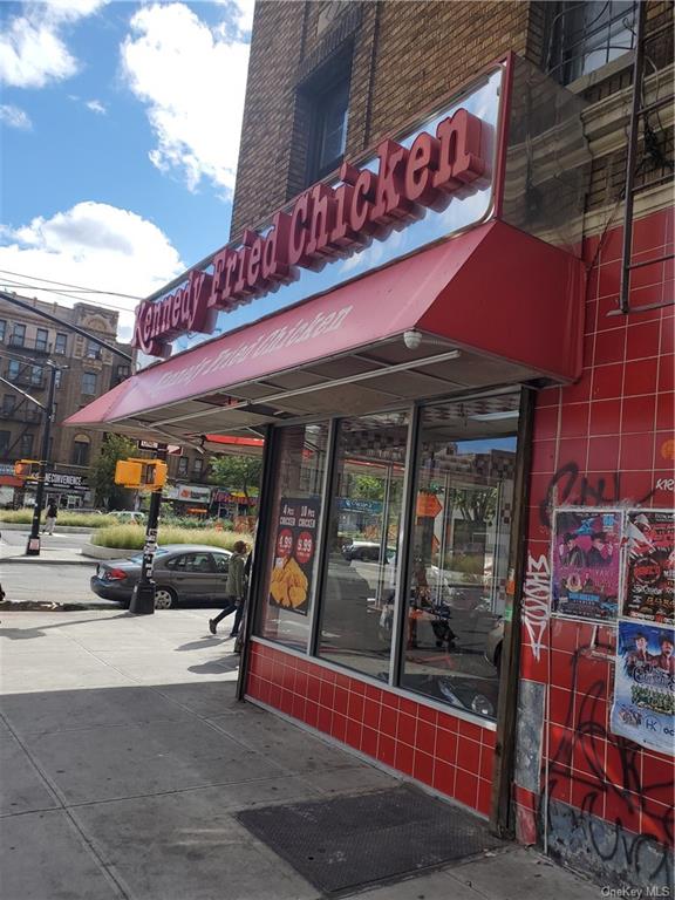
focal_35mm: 26
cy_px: 450
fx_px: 676
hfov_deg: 53.1
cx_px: 338
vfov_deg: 67.3
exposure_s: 1/1263
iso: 50
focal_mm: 4.3
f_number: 2.4
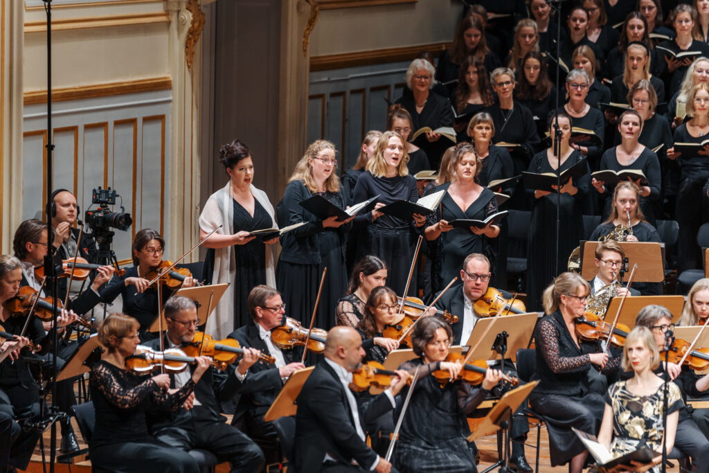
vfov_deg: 6.9
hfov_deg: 10.4
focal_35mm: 198
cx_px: 354
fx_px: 3900
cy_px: 236
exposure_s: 1/125
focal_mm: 198
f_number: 2.8
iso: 1250
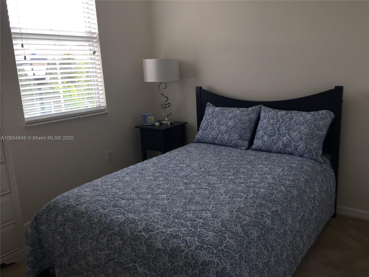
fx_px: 309
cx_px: 184
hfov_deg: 61.7
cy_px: 138
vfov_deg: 48.2
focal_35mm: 29
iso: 32
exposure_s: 1/60
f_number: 2.2
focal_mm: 4.15
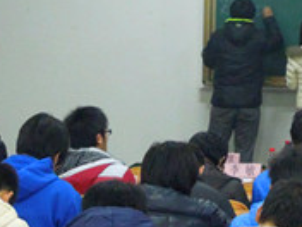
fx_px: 1509
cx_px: 348
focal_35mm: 173
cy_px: -66
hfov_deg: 11.2
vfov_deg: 8.5
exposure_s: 1/30
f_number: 4.3
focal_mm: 11
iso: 1600
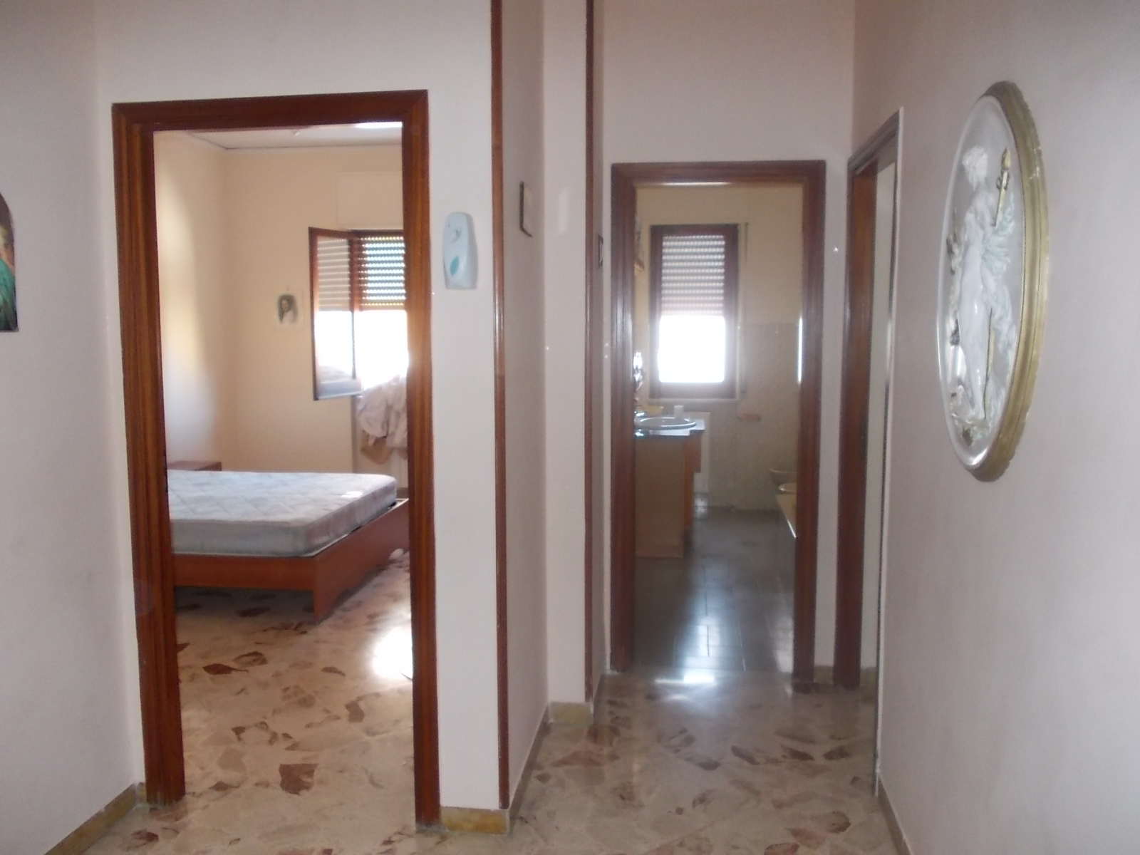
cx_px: 570
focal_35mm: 28
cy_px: 428
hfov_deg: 63.4
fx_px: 922
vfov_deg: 49.7
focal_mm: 4
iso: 200
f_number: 2.7
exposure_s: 1/25
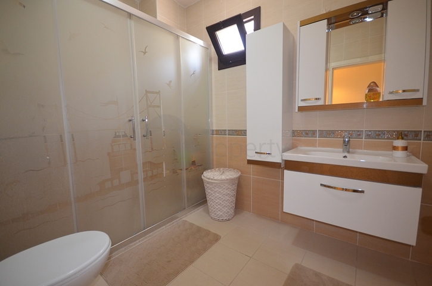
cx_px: 216
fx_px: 180
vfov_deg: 77.1
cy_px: 143
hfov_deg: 100.5
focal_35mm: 15
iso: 1250
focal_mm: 10
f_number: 4
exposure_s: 1/60
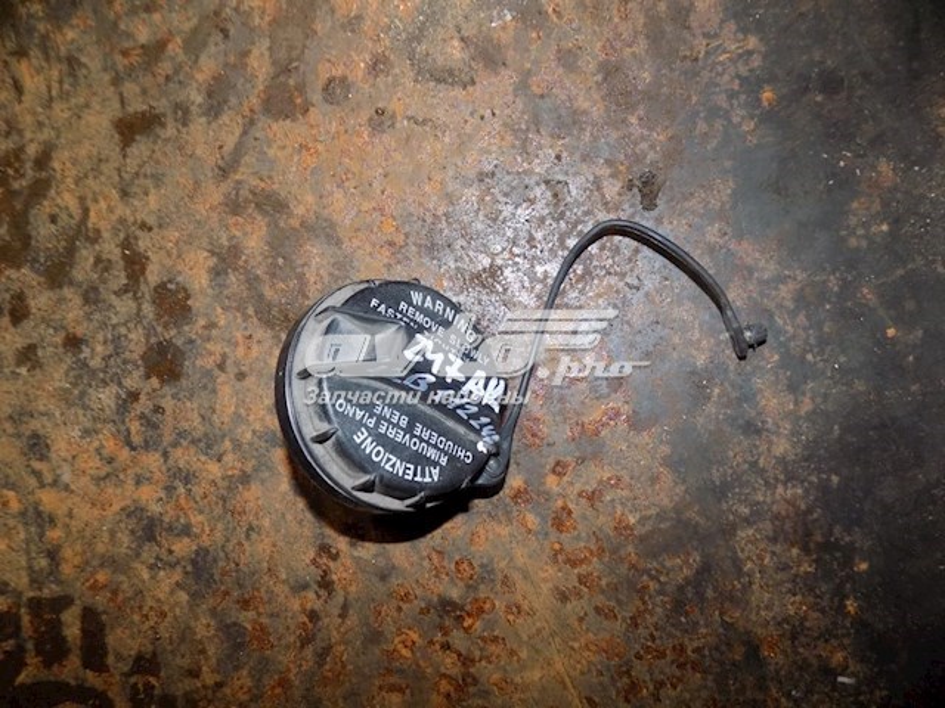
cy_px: 354
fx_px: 628
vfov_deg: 58.9
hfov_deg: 73.9
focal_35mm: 23
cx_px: 472
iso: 200
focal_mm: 4
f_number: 3.1
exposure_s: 1/30
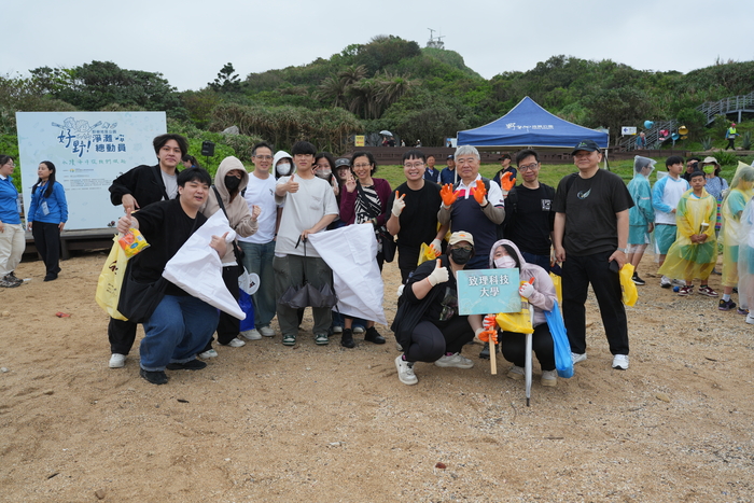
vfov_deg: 45.0
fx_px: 607
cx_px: 377
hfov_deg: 63.6
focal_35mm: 29
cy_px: 252
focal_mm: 29
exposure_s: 1/125
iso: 125
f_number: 4.5
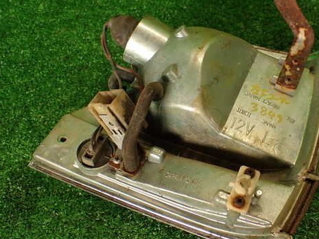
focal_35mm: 41
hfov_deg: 45.5
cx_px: 196
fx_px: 378
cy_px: 118
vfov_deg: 35.1
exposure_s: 1/60
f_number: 2.4
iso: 160
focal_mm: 5.79
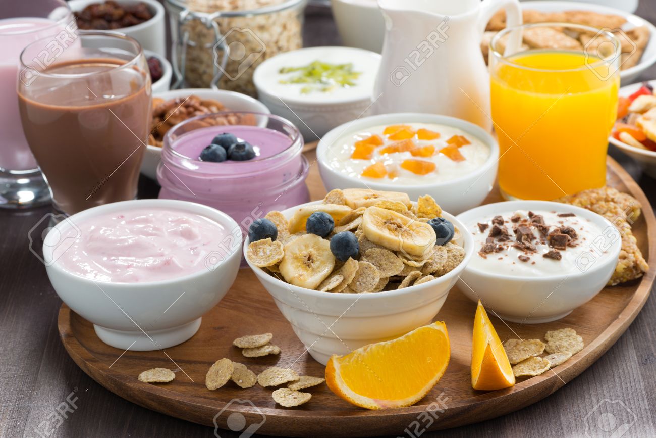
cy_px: 219
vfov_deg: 13.0
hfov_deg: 19.5
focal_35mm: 105
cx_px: 328
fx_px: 1913
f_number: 14
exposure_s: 1/125
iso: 125
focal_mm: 105
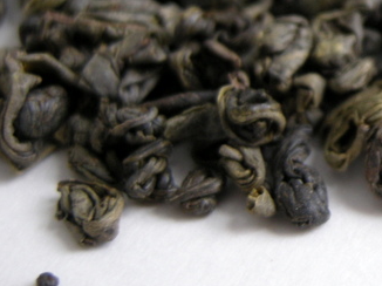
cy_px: 79
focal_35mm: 86
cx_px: 464
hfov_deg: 21.1
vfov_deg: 17.1
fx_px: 948
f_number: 2.7
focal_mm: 7.5
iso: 107
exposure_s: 1/59.7
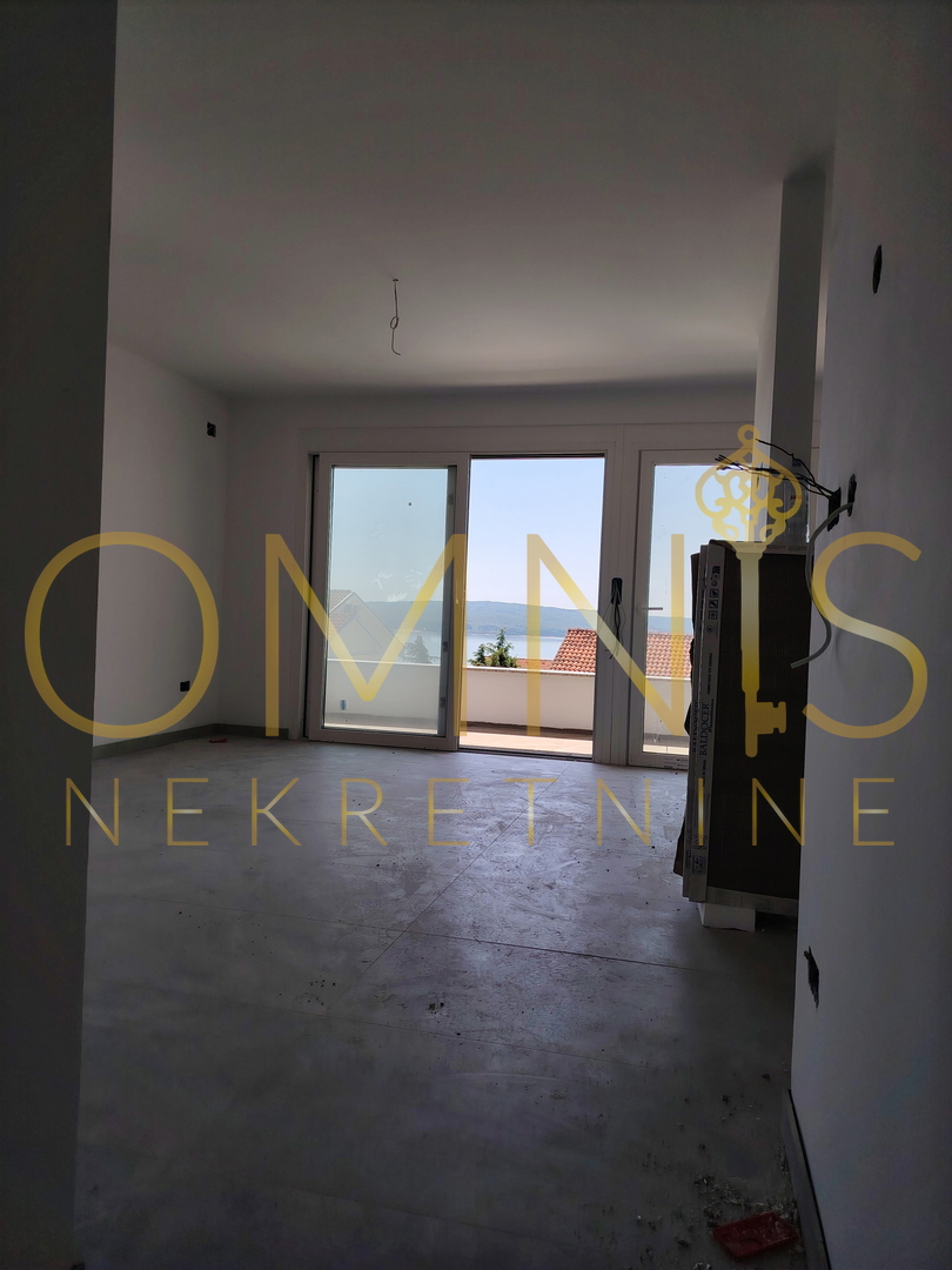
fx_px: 880
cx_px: 476
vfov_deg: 71.6
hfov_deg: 56.8
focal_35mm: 24
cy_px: 635
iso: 100
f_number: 1.75
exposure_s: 1/560
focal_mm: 5.25
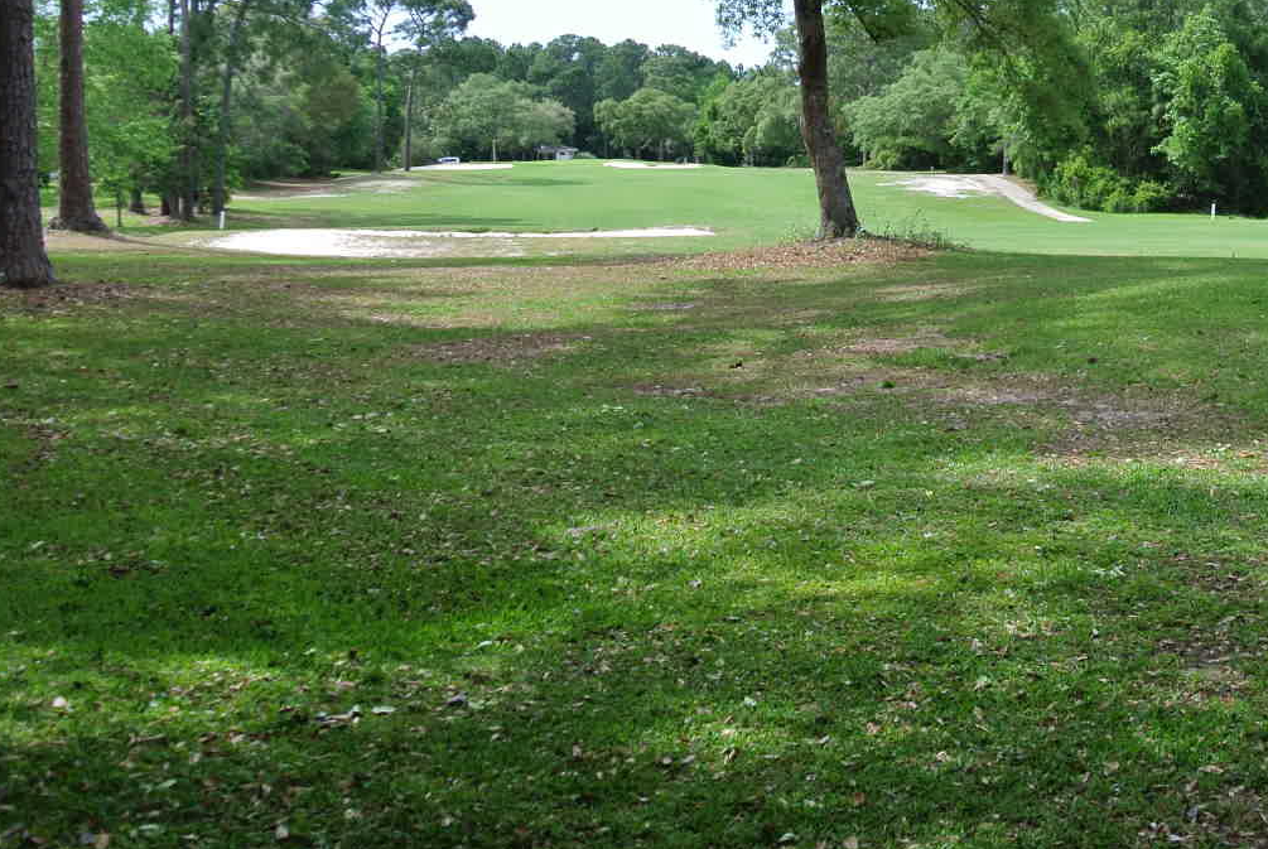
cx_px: 1067
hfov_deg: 36.4
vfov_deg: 25.7
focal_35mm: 52
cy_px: 187
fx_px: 1834
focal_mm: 10
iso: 100
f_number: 4
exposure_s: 1/320
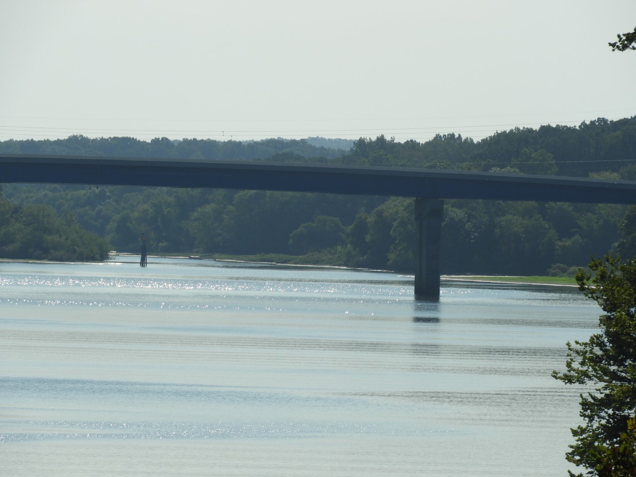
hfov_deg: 5.5
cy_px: 238
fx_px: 6614
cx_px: 318
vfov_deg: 4.1
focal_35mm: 360
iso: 100
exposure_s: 1/1600
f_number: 5.6
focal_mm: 64.5
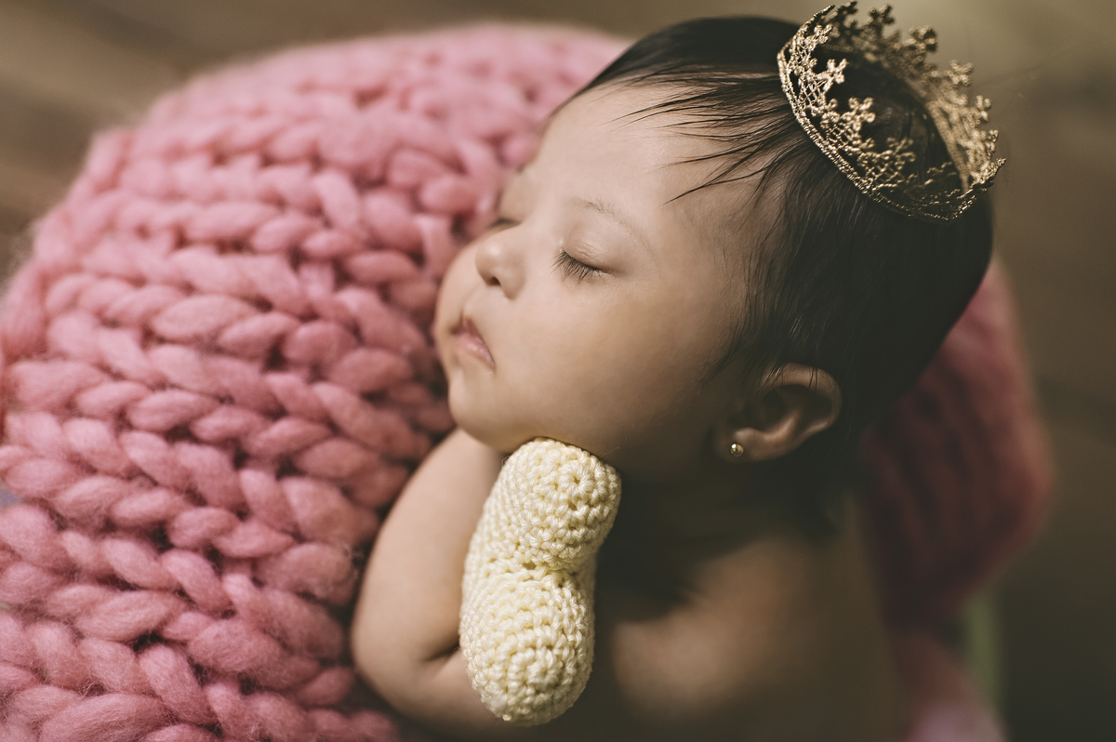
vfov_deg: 37.8
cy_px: 371
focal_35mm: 35
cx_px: 558
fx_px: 1084
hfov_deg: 54.5
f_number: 2.2
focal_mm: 35
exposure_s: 1/200
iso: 500
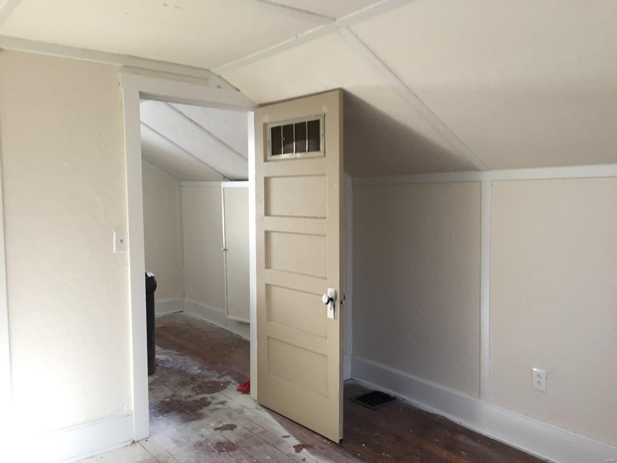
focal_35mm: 29
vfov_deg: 48.2
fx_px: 517
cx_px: 308
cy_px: 232
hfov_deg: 61.7
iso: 64
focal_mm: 4.15
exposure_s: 1/30
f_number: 2.2
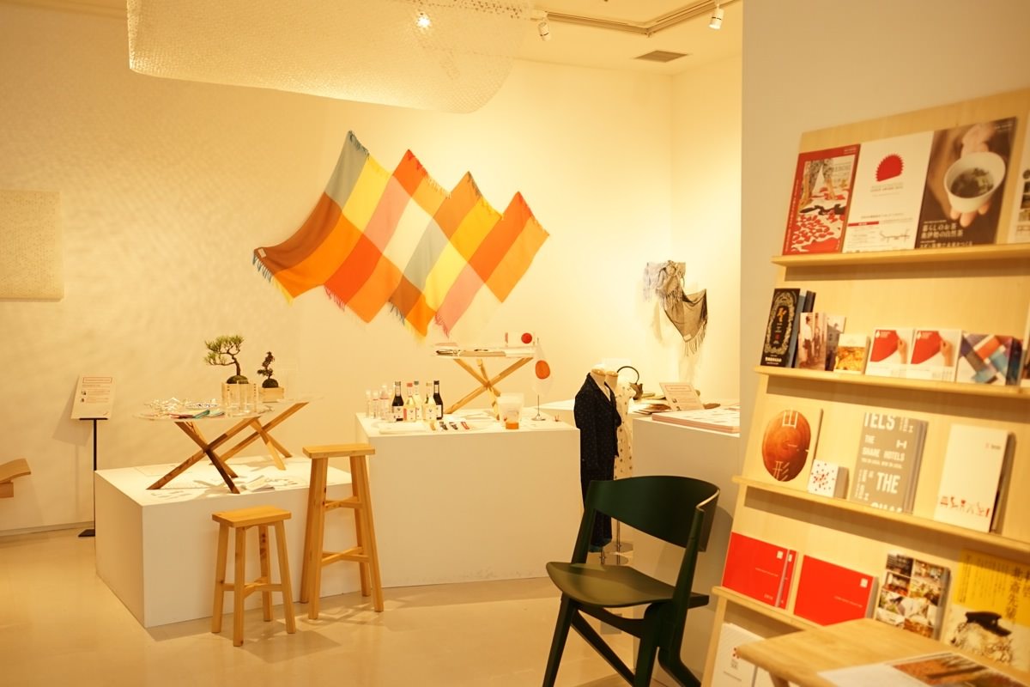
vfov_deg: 36.9
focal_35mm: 36
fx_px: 1030
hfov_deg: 53.1
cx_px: 515
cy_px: 344
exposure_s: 1/125
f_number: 1.8
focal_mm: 24
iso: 250
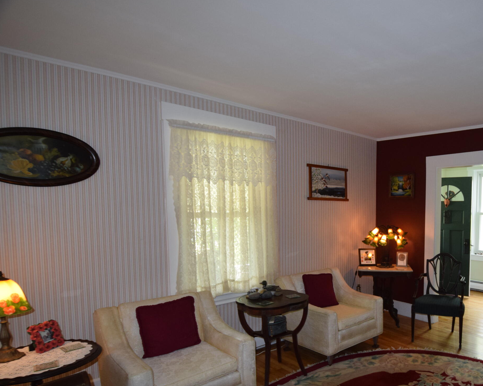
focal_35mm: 23
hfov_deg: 67.2
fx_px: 329
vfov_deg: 60.5
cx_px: 372
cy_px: 228
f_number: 4
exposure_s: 1/60
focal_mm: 10
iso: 800
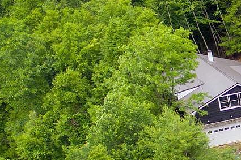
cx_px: 525
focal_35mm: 135
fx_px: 903
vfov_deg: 10.0
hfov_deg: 12.7
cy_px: 209
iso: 100
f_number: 2.8
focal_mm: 10.26
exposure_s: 1/400
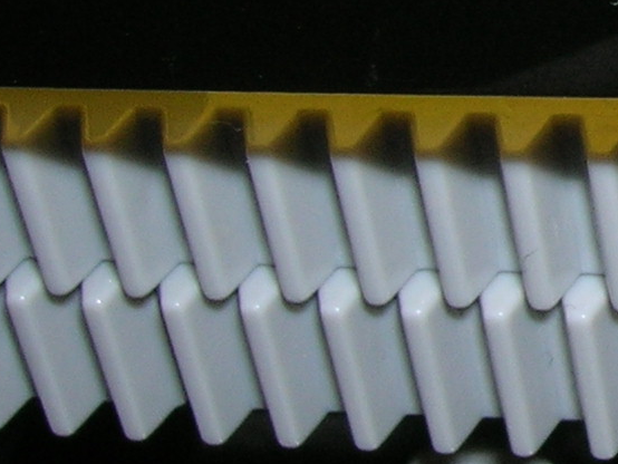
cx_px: 1126
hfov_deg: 11.5
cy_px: 37
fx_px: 2840
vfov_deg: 9.3
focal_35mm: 159
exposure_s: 1/60.1
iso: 50
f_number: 4.9
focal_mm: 5.7
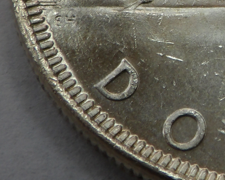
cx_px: 294
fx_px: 1232
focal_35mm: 185
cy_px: -37
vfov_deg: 8.3
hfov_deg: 10.2
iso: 100
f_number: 4.9
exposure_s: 1/113
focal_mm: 7.6
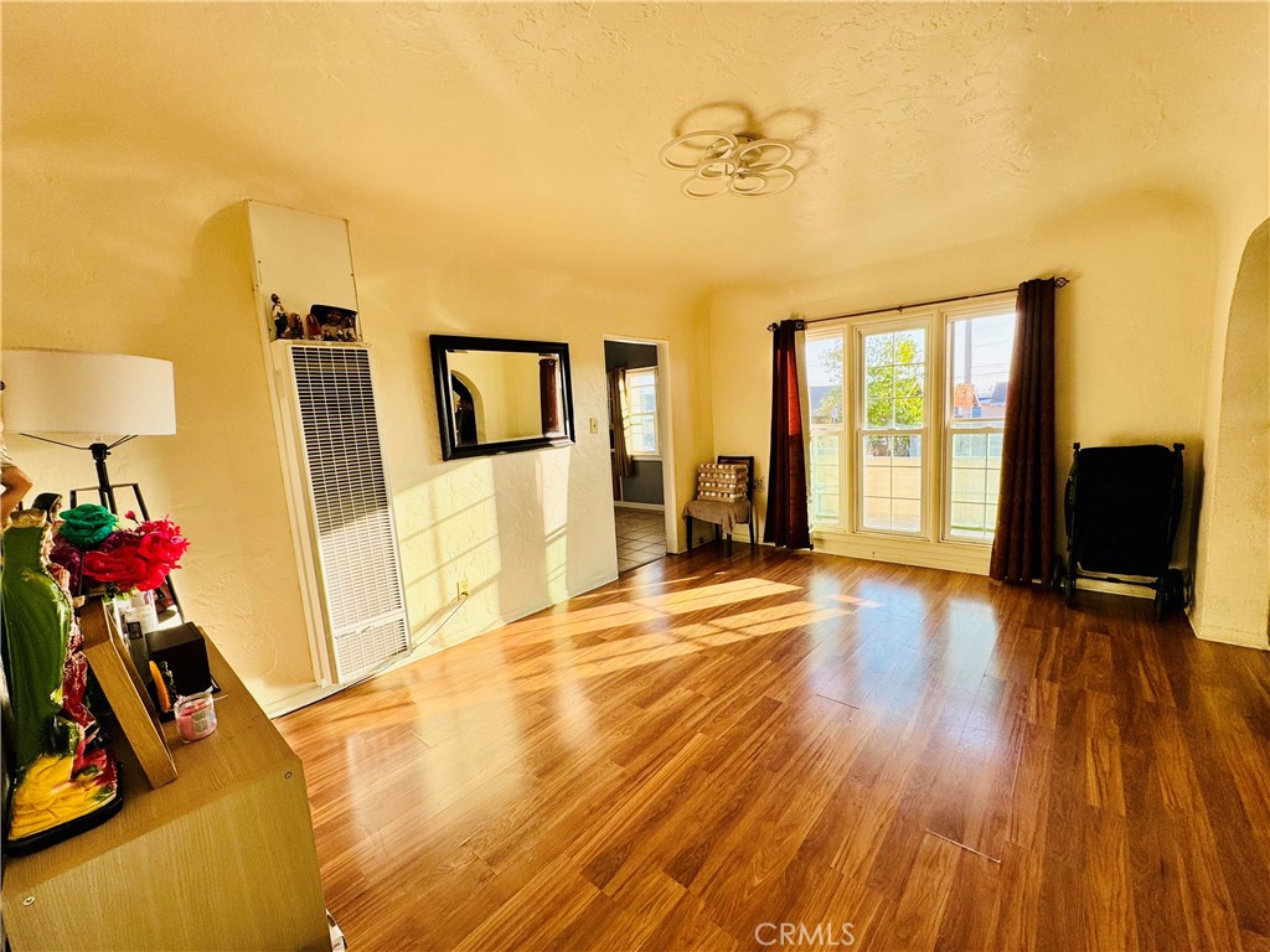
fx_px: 514
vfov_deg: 85.7
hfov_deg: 102.1
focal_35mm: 14
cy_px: 476
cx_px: 635
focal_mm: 2.22
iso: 40
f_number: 2.2
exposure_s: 1/191
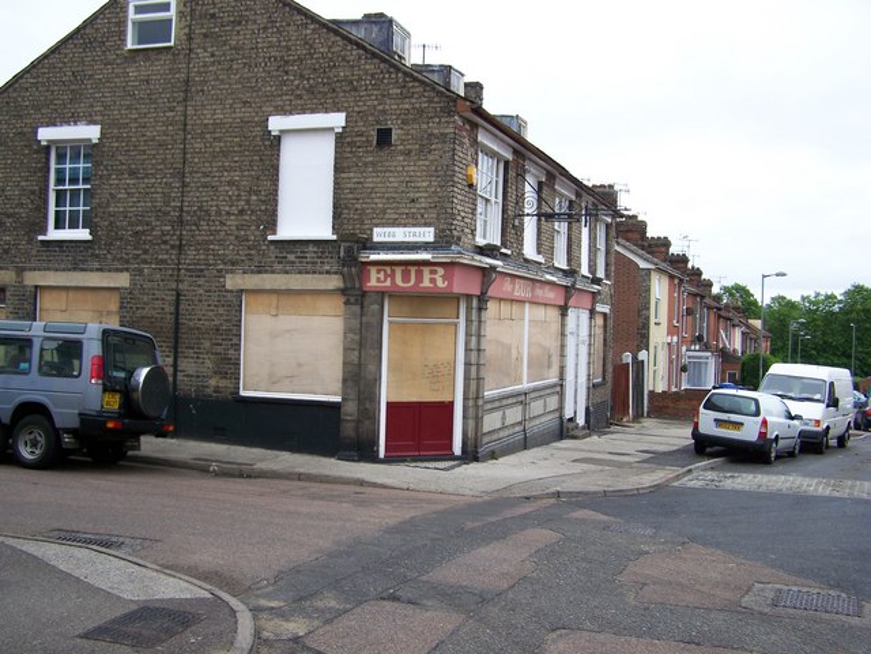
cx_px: 436
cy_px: 327
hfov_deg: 49.0
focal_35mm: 38
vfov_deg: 37.7
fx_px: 956
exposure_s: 1/125
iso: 64
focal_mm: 6.3
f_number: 2.8
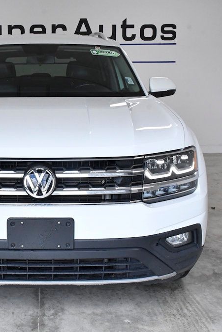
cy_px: 166
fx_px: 462
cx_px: 39
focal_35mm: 50
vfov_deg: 39.6
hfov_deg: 26.4
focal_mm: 22
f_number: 11
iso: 2500
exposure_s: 1/500
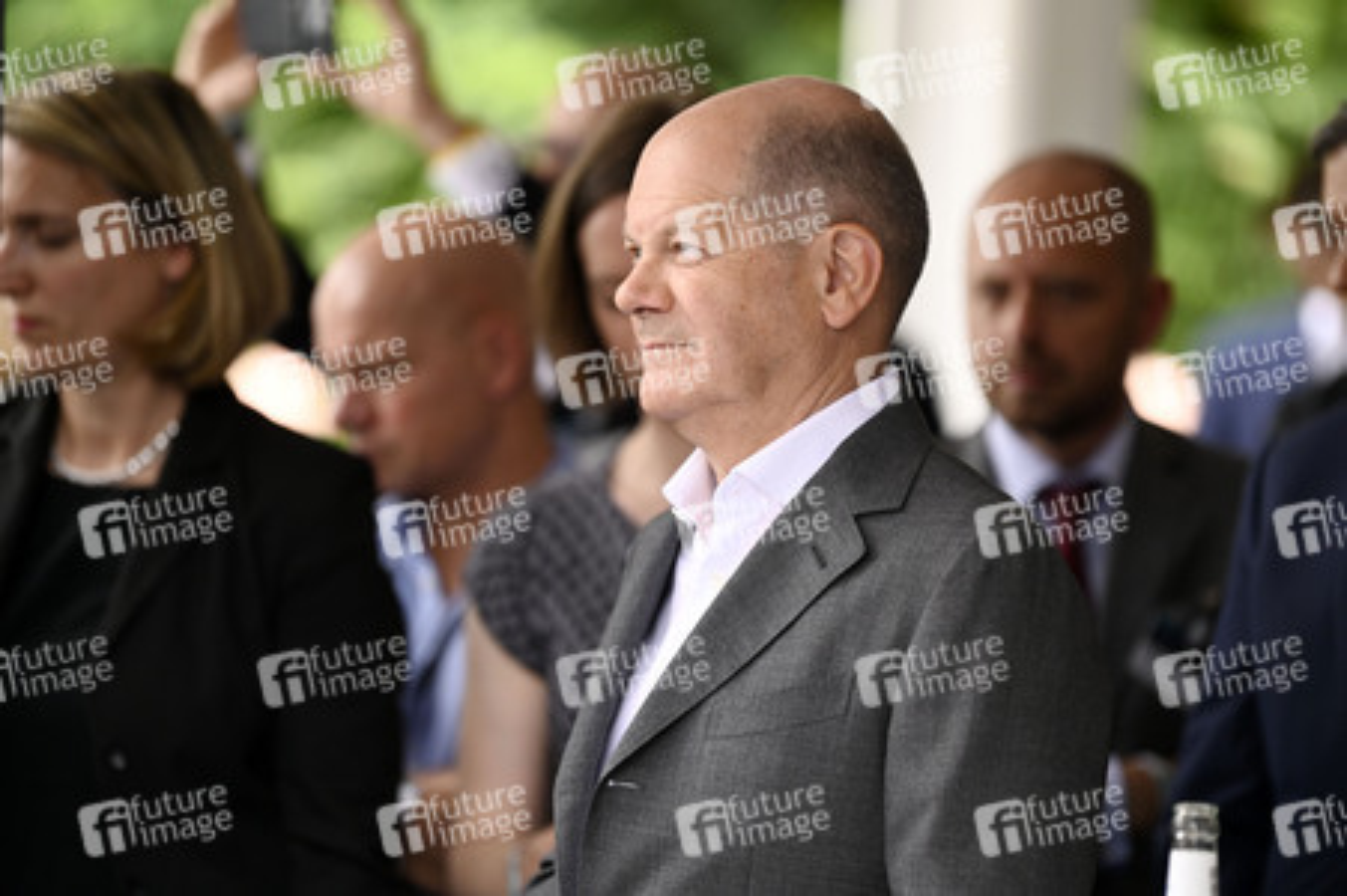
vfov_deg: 6.9
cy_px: 448
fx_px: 7478
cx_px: 674
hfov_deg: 10.3
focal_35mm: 200
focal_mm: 200
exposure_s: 1/640
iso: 400
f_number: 2.8
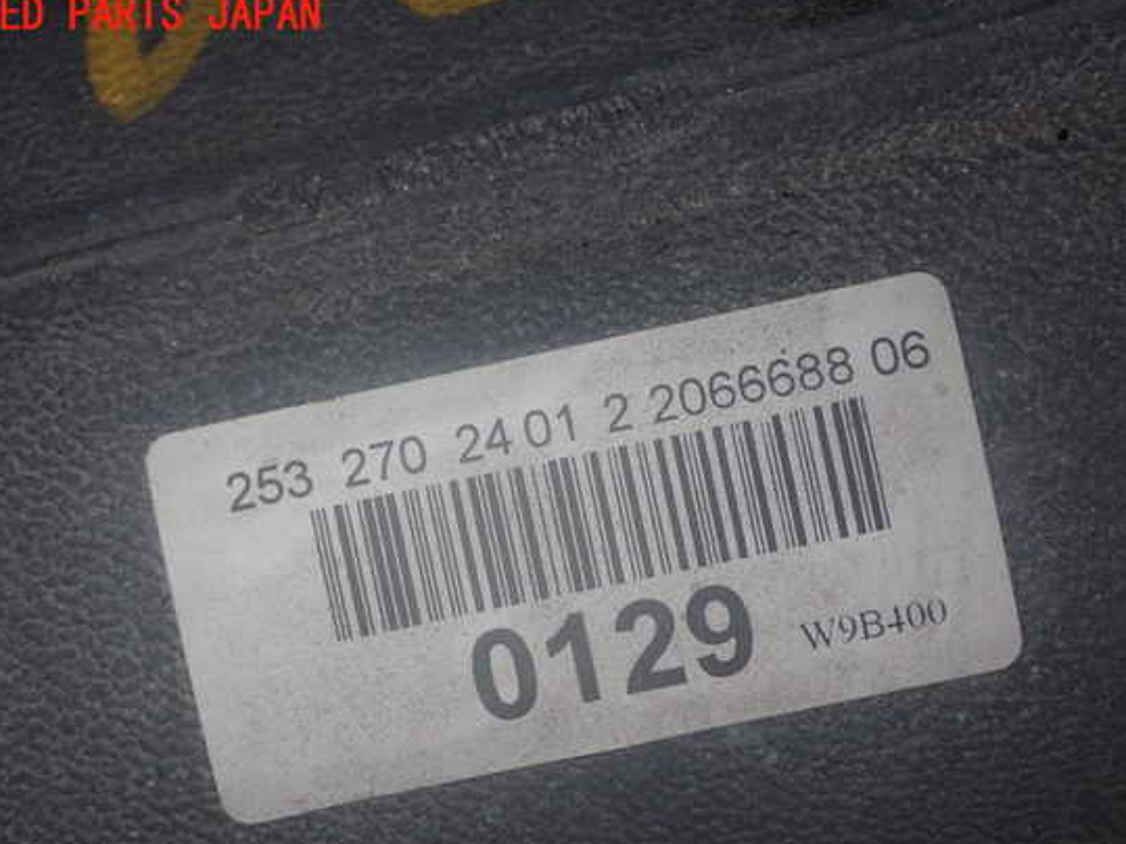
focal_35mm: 49
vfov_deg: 29.6
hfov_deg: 38.9
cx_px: 568
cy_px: 460
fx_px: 1594
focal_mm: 7.84
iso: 200
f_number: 9
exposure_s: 1/40
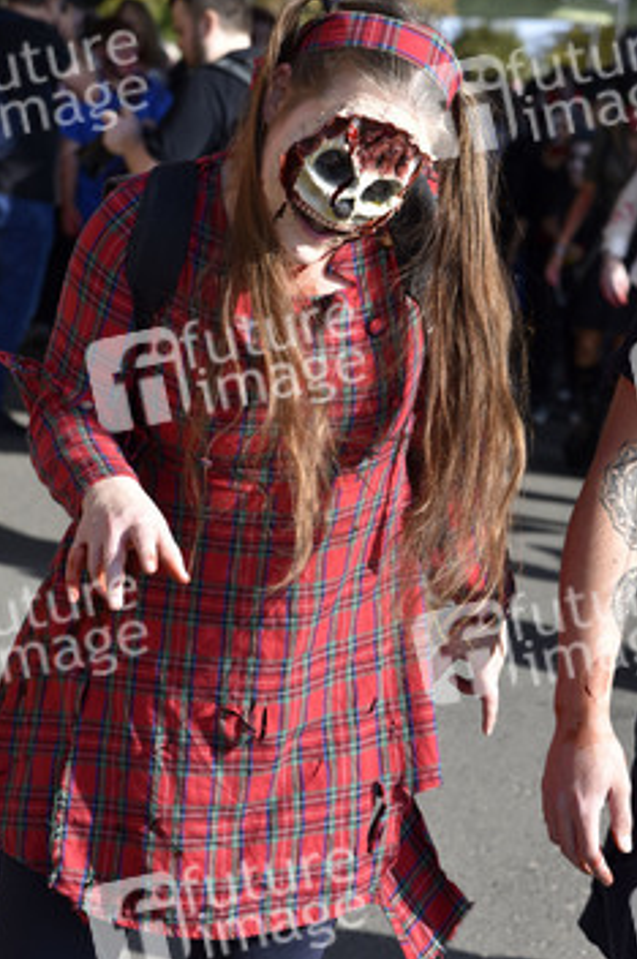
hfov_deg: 12.7
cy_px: 504
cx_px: 305
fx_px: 2872
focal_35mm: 108
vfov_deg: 18.9
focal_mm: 95
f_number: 8
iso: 200
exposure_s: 1/250
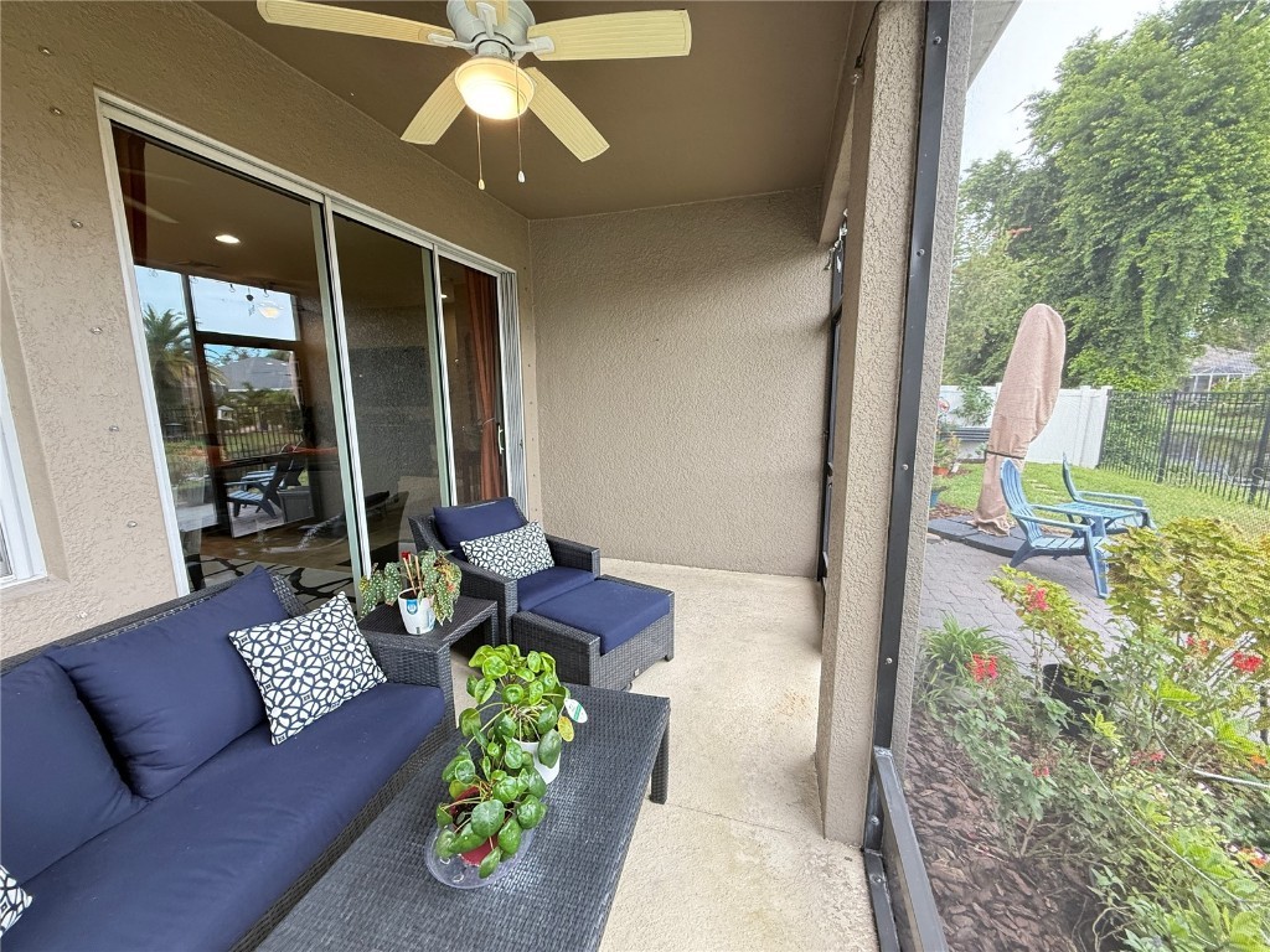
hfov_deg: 102.1
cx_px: 635
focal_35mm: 14
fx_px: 514
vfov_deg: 85.7
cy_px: 476
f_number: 2.2
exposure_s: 1/120
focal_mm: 2.22
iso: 200
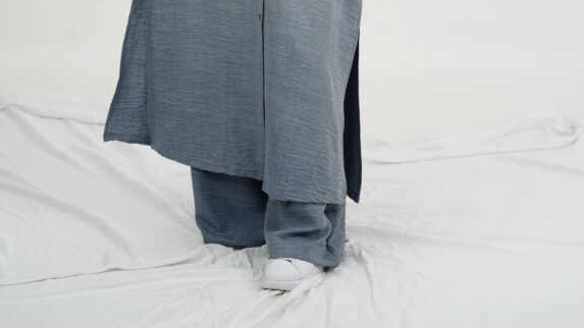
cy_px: -125
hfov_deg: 21.0
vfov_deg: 11.5
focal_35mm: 102
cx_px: 280
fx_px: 1579
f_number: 6.3
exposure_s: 1/100
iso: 400
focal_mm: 62
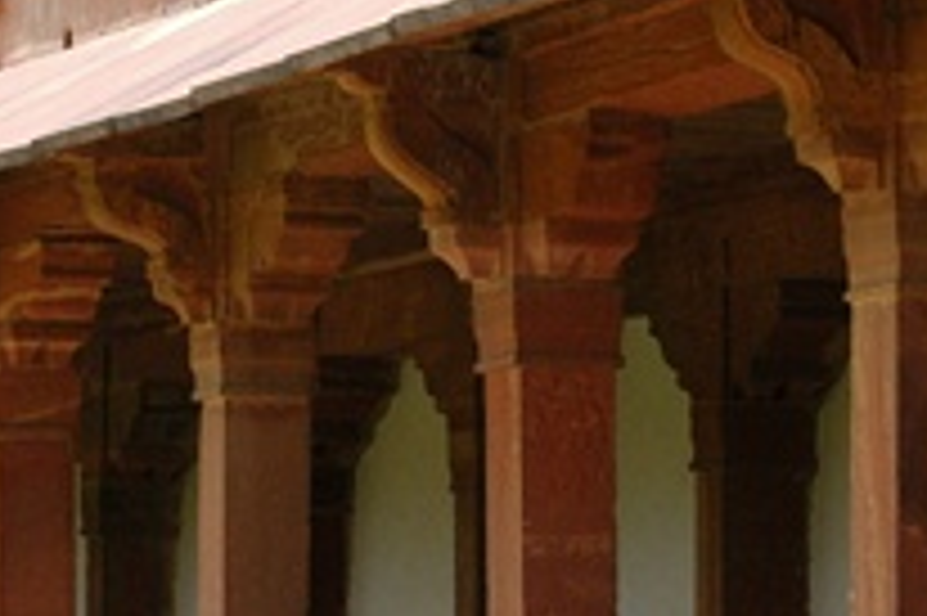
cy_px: 189
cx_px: 351
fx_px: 5763
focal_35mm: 224
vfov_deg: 6.1
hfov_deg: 9.2
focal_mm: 48
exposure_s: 1/200
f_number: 10
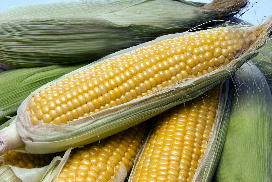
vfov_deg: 15.8
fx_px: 658
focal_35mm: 87
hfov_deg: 23.3
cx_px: 136
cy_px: 91
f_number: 20
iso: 100
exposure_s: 1/125
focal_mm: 58
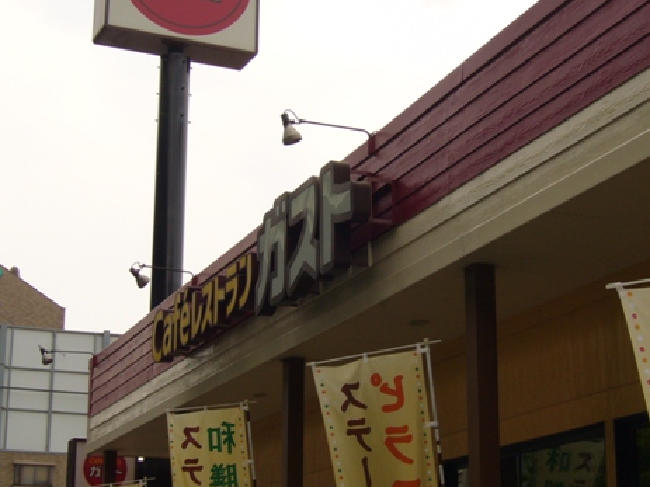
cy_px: 241
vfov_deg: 19.4
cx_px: 357
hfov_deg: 25.7
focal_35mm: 76
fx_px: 1427
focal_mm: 9.1
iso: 80
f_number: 7
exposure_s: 1/250
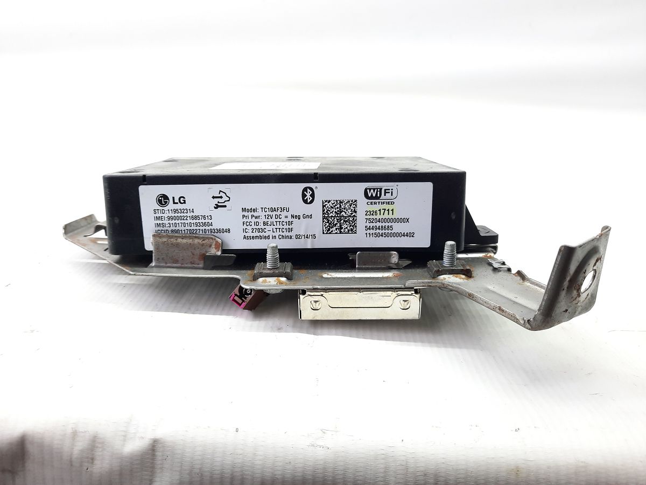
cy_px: 242
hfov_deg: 69.4
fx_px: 467
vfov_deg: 54.9
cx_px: 323
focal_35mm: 25
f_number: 2
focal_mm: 4.6
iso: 125
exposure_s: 1/50
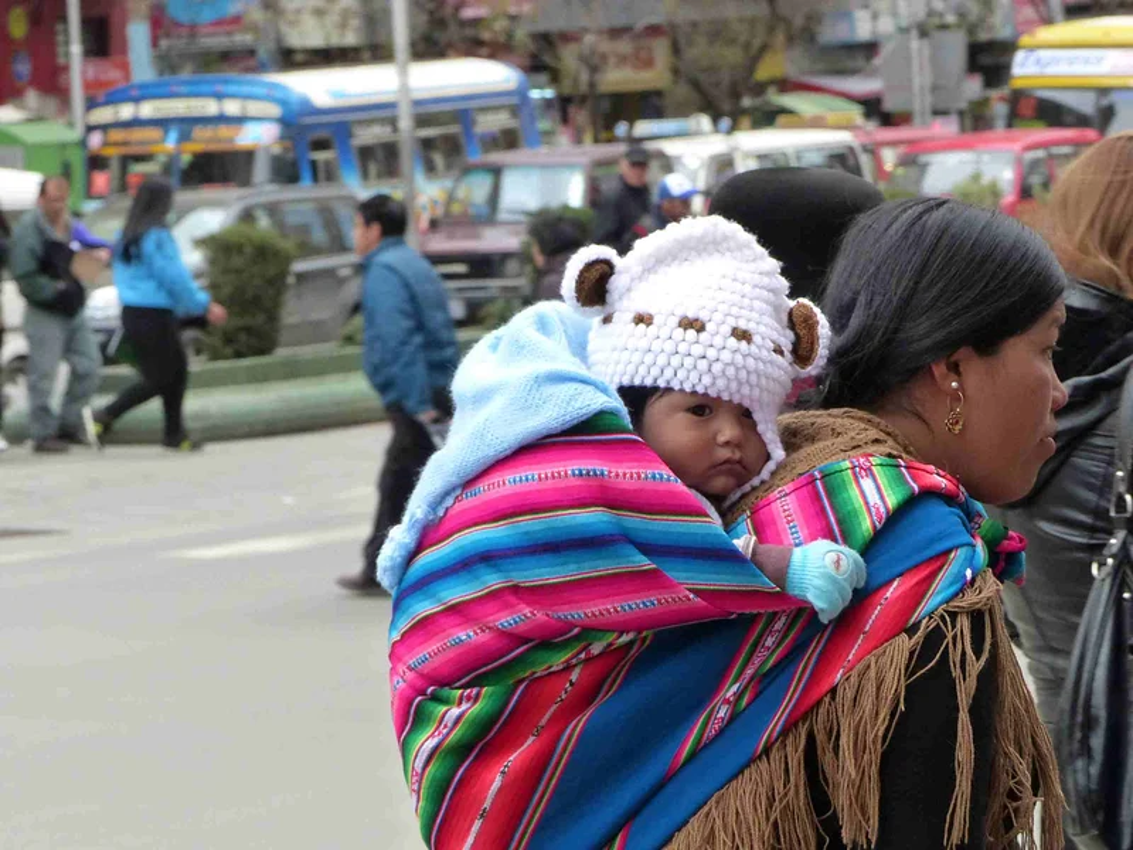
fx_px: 5302
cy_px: 425
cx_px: 566
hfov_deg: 12.2
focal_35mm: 162
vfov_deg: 9.2
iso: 320
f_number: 4
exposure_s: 1/320
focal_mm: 26.5
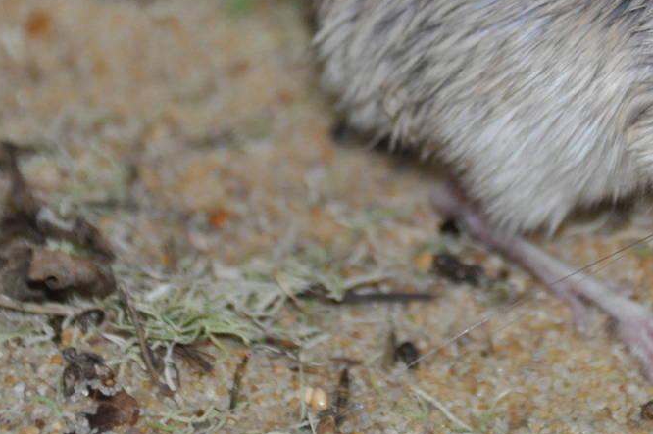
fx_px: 9465
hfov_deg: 4.0
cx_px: 419
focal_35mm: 522
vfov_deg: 2.6
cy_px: -19
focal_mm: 145
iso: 1000
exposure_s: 1/60
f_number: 5.6
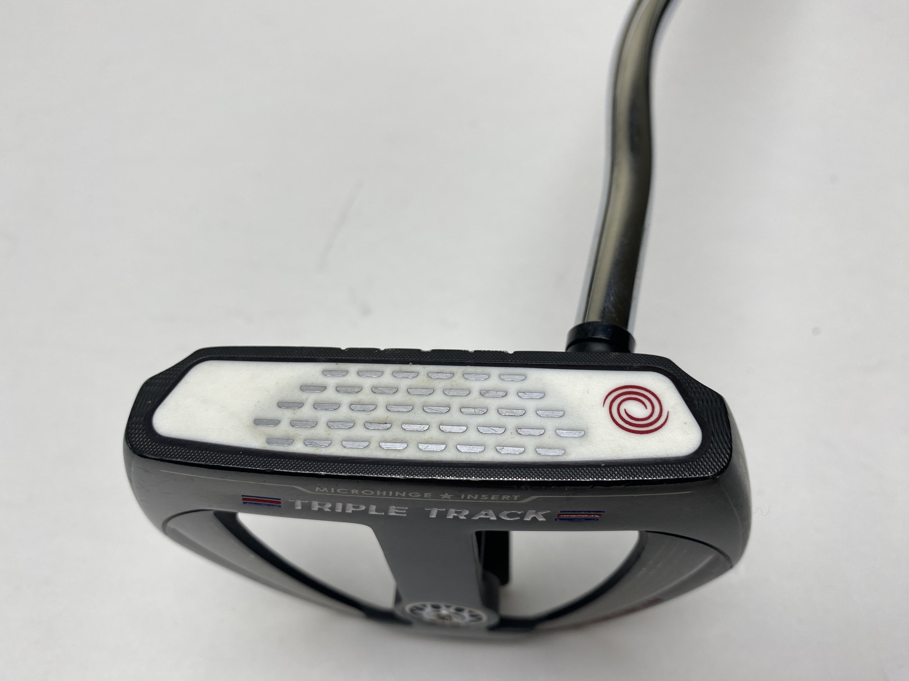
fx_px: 683
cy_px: 340
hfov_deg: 67.3
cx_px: 454
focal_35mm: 26
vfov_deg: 53.1
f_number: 1.8
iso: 32
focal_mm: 4.25
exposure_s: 1/452
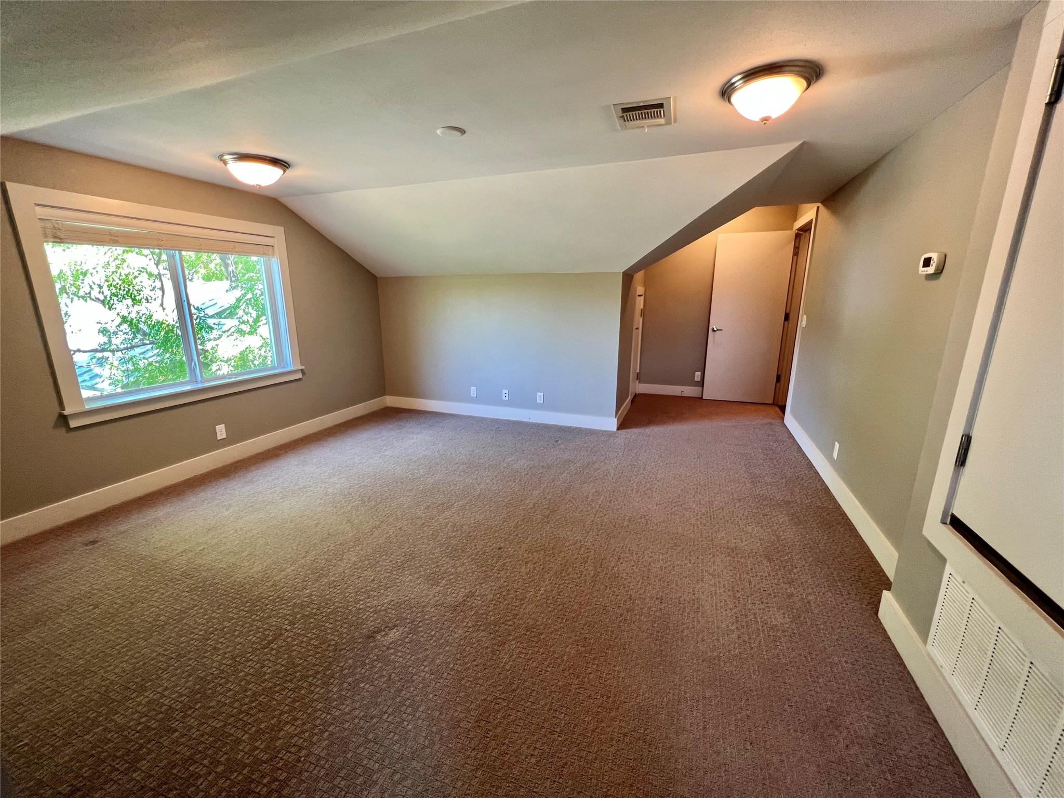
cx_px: 532
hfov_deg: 106.2
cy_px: 399
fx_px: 400
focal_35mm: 13
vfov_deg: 89.9
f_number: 1.8
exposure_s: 1/60
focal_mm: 1.57
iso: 160
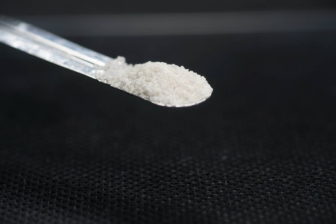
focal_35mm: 90
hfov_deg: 22.6
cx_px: 168
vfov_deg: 15.2
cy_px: 112
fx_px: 840
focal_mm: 90
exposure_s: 1/200
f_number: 11
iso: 100
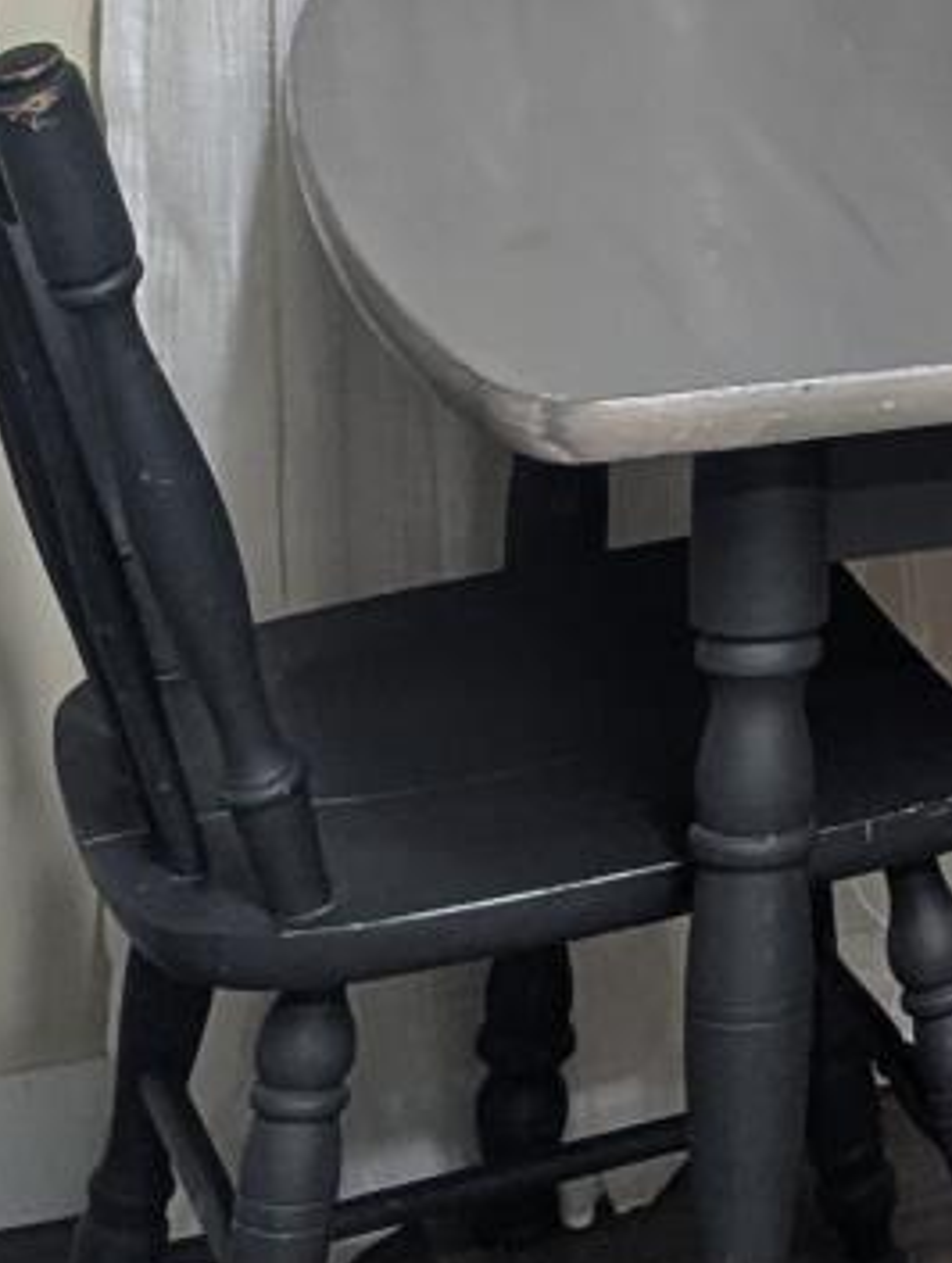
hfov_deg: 10.0
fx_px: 4972
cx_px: 2042
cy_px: -322
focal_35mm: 136
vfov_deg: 14.0
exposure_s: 1/40
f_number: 1.85
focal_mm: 6.81
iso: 140
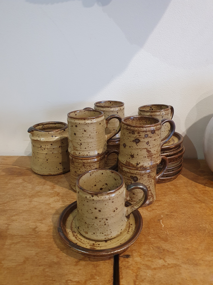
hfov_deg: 53.1
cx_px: 106
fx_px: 213
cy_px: 142
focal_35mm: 26
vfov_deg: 67.3
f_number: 2.4
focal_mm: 4.32
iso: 500
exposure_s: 1/50
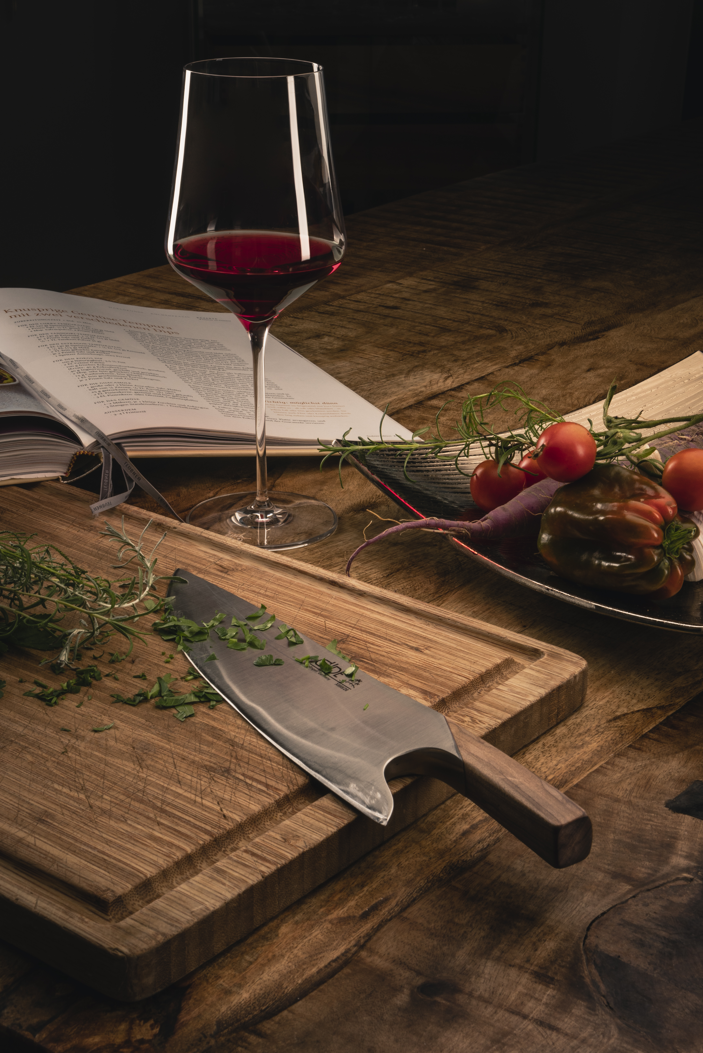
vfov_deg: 33.4
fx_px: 1756
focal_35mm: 60
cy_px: 526
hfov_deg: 22.6
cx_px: 352
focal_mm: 40
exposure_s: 1/60
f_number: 22
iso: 100
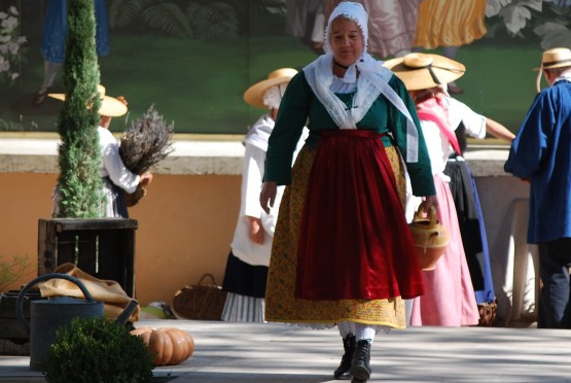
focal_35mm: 251
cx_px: 322
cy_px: 121
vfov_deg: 5.5
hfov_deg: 8.2
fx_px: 3987
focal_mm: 116
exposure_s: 1/500
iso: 200
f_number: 5.6
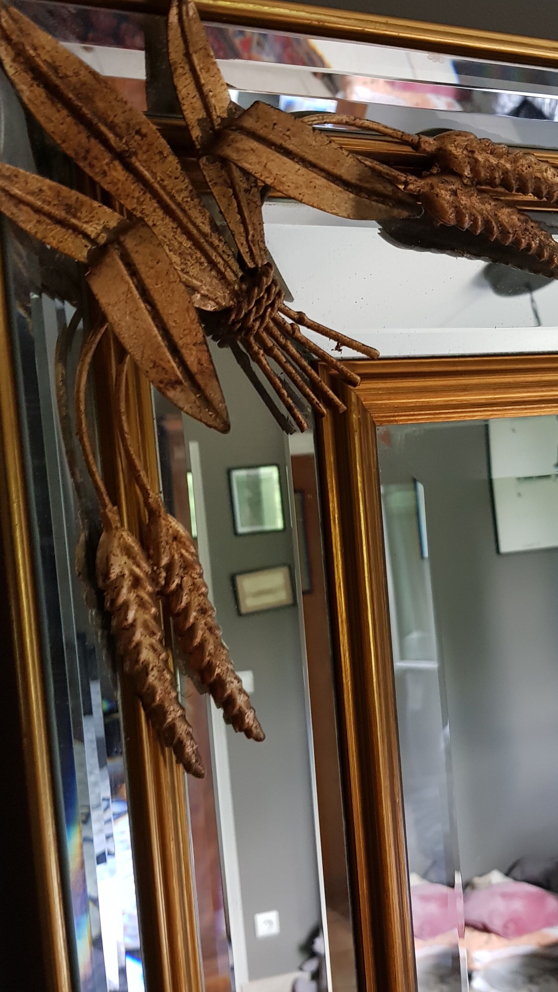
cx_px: 338
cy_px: 519
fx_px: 973
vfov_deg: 54.0
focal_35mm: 37
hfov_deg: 31.9
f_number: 1.7
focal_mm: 4.3
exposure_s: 1/15
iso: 200
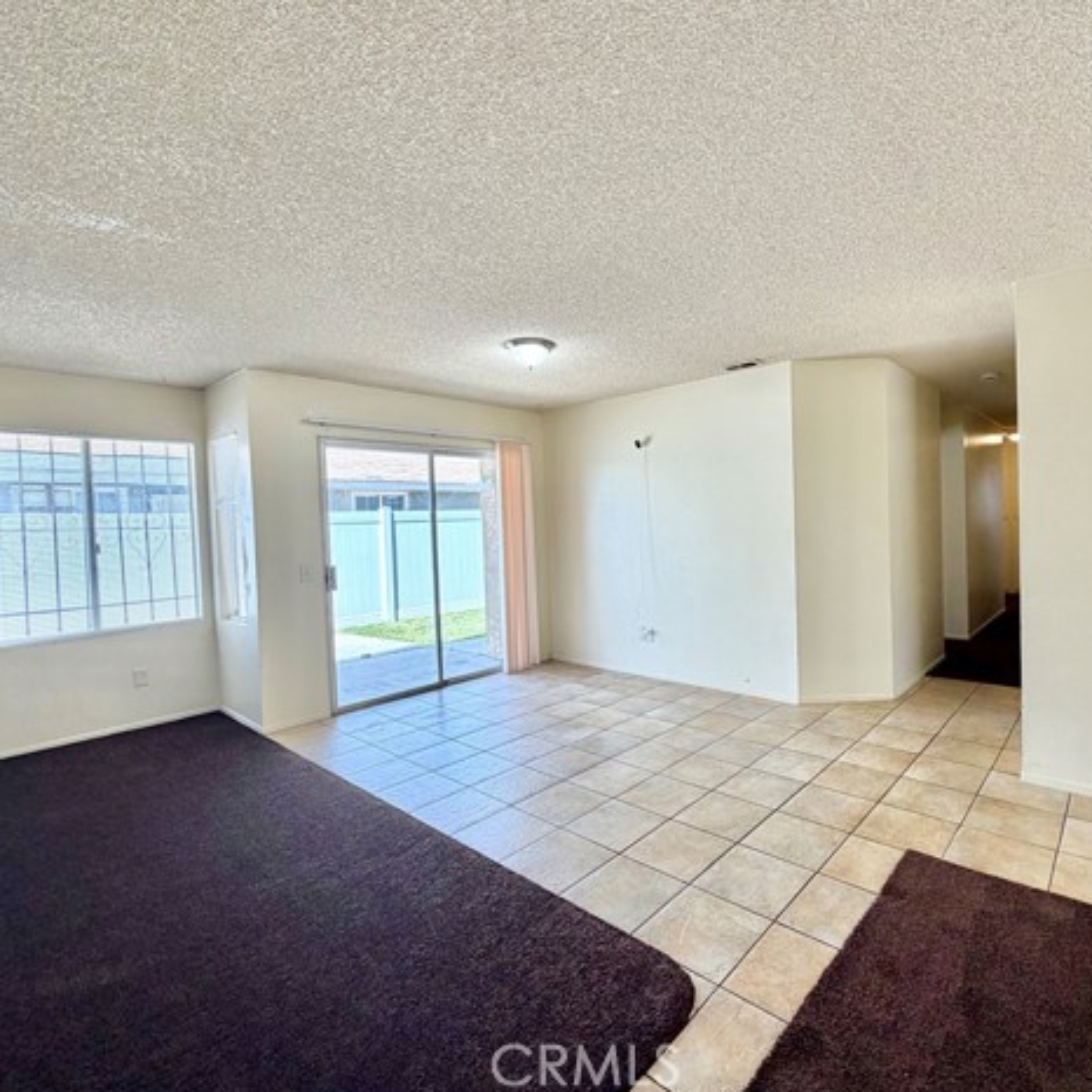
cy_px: 537
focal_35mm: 17
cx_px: 637
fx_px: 607
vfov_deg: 84.0
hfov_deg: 83.3
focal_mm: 2.22
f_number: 2.2
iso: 50
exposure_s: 1/126
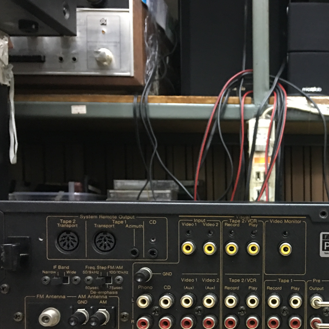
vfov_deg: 31.7
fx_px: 570
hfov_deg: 30.2
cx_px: 322
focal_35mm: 53
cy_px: 239
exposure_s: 1/8
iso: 100
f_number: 2.2
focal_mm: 4.15
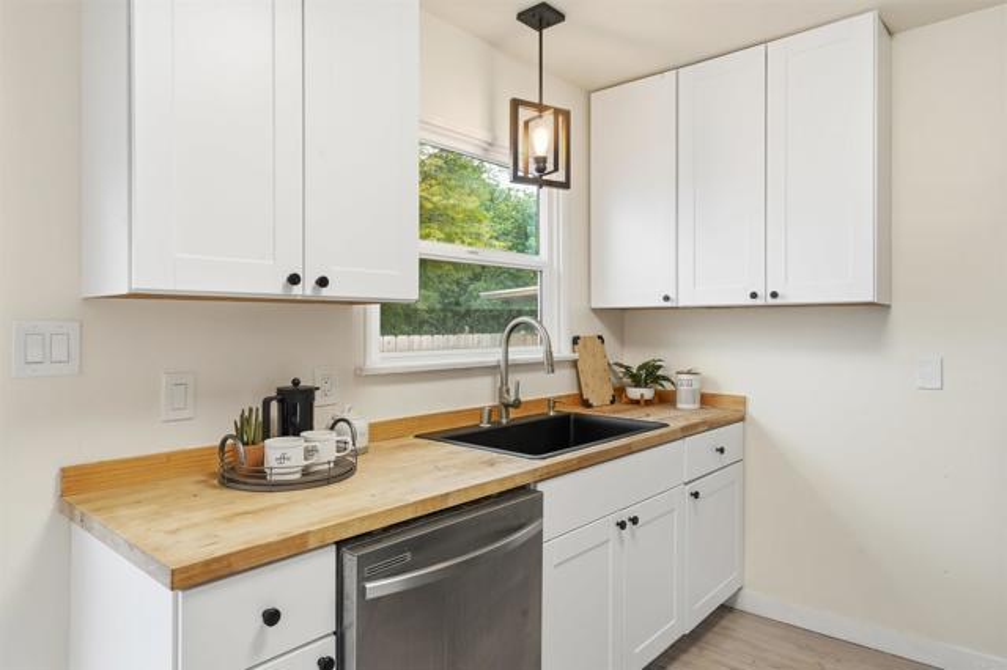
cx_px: 504
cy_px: 335
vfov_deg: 57.8
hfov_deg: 79.4
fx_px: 607
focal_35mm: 22
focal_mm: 21.7
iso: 125
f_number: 11
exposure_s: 1/60
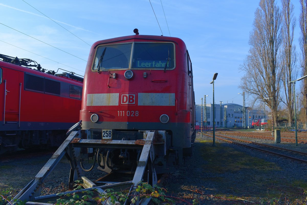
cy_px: 102
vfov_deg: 43.6
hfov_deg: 61.9
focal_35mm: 30
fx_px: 256
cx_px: 154
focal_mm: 20
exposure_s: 1/400
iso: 160
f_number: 8
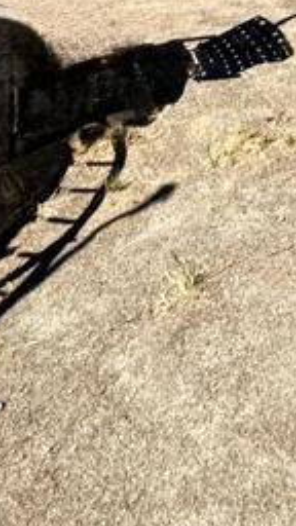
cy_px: -323
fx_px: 851
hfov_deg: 18.5
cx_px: 370
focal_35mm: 61
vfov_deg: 24.2
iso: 50
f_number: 2.2
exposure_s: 1/2770
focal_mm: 2.22
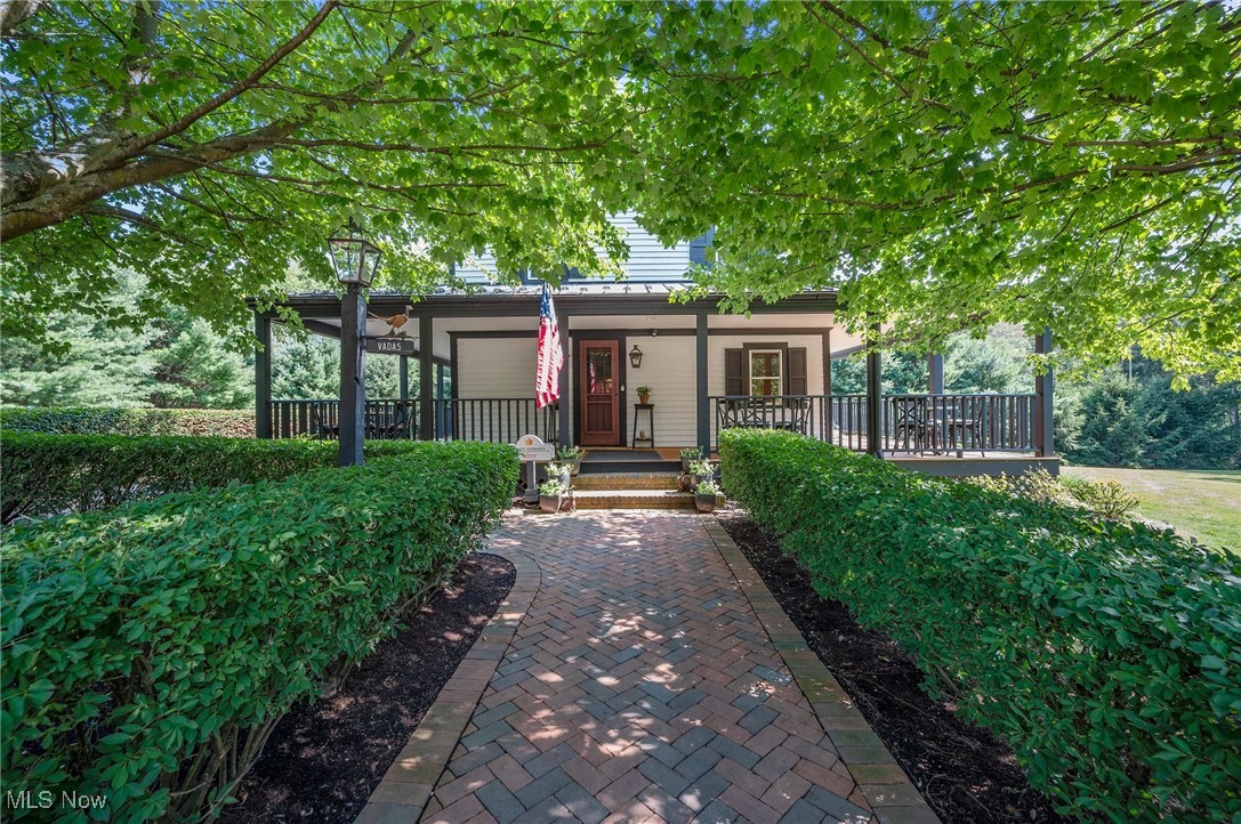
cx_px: 620
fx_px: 482
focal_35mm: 14
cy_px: 412
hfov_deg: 104.3
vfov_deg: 81.1
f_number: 8
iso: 400
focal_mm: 14
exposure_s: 1/50
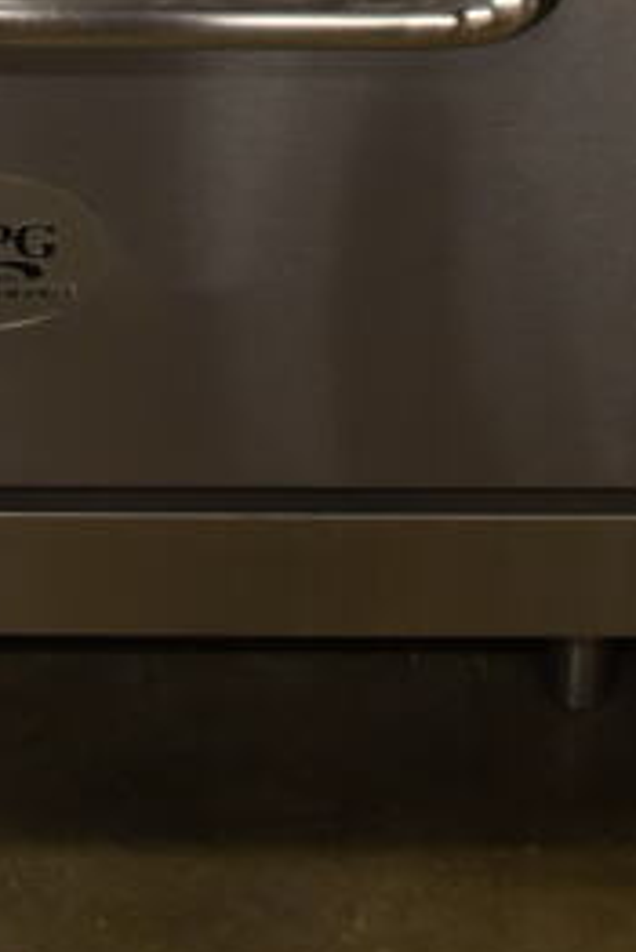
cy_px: -652
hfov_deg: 11.8
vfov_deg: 15.7
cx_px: -33
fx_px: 3043
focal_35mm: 115
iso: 500
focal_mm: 22
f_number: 3.8
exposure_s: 1/40
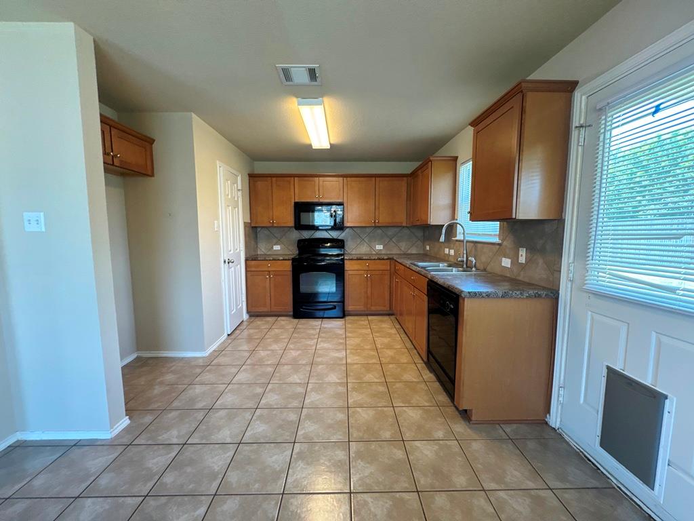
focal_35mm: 14
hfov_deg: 102.1
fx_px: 281
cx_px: 347
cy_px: 260
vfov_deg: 85.7
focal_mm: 2.22
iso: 320
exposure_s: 1/120
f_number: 2.2
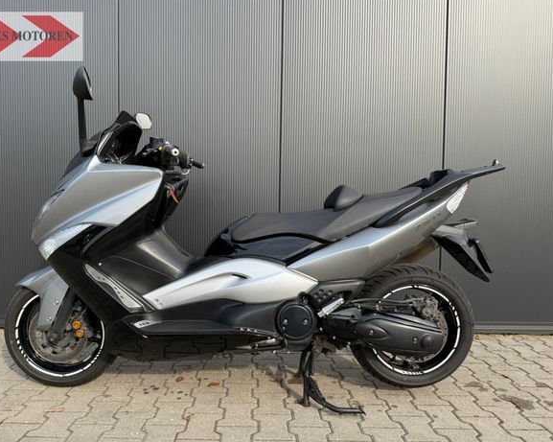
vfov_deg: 54.9
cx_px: 250
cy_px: 227
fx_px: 425
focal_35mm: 26
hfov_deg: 65.9
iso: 100
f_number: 1.78
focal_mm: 6.76
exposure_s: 1/1464
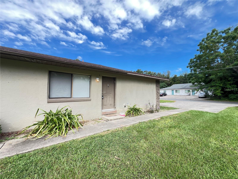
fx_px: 89
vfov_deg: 89.9
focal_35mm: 13
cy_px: 90
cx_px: 119
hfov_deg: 106.2
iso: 32
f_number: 1.8
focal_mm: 1.57
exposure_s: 1/212
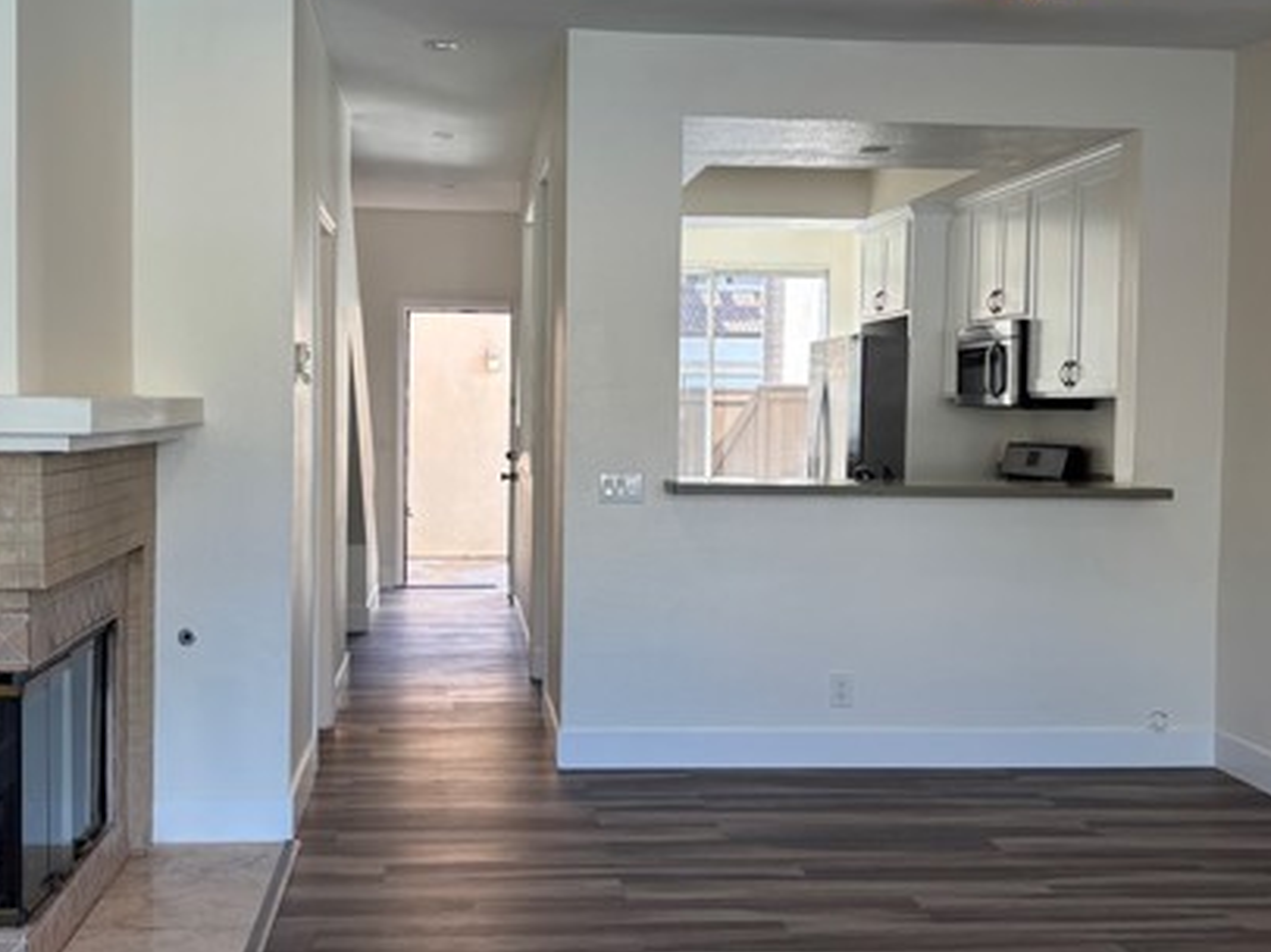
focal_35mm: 41
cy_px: 457
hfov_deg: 45.7
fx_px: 1505
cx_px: 579
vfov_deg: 35.1
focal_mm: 5.96
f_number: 1.6
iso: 64
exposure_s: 1/167
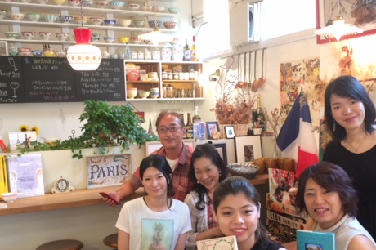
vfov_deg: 31.7
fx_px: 438
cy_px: 153
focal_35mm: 42
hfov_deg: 46.3
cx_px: 210
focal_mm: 4.15
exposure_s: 1/33
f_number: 2.2
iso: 100
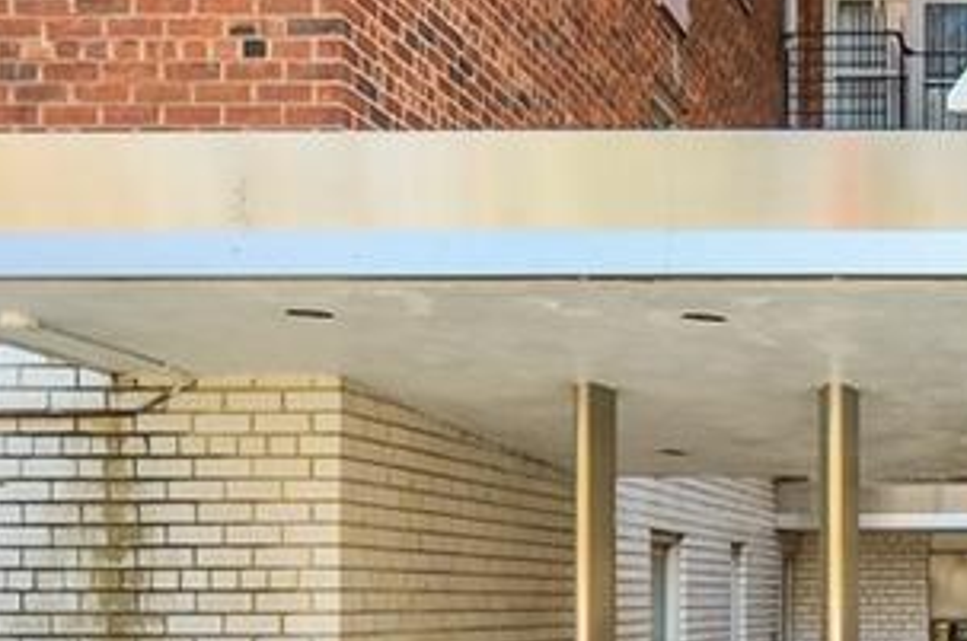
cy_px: 362
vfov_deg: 24.2
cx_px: 1114
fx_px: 1493
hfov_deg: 31.1
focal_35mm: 56
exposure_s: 1/100
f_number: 5.6
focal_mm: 11
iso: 500
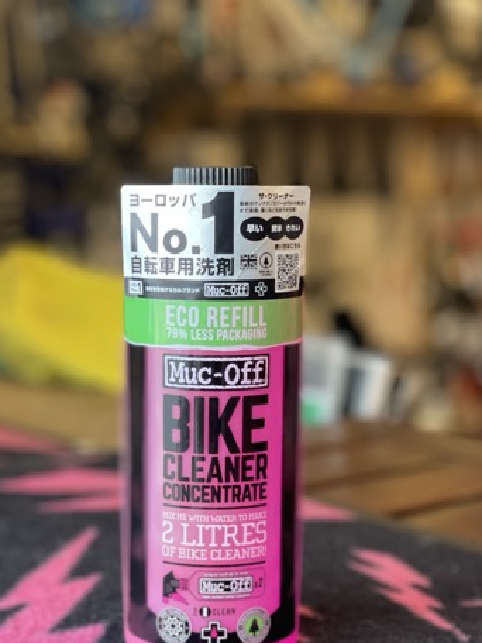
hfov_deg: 20.2
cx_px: 217
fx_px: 1355
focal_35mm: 73
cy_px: 409
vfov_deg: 26.6
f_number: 2
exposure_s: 1/122
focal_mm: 6
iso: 160
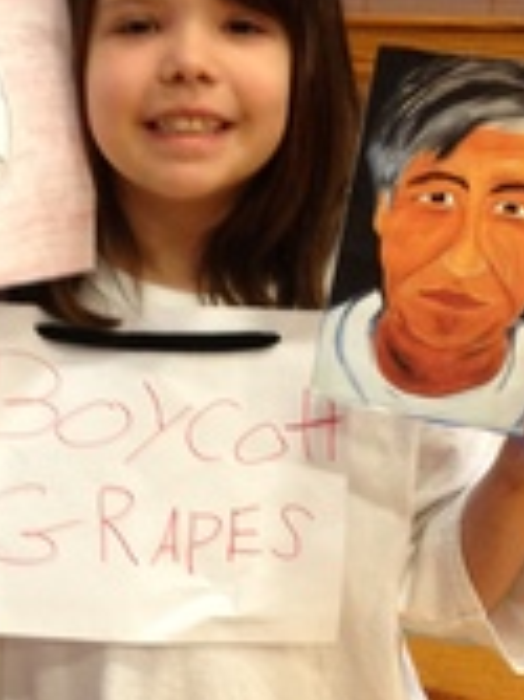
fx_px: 1920
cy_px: 528
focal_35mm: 95
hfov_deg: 15.5
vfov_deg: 20.5
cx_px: 159
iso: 125
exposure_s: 1/20
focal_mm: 4.13
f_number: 2.4
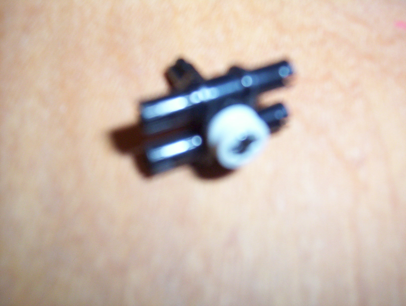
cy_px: 153
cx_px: 203
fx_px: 506
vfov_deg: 33.7
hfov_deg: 43.8
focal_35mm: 43
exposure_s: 1/60
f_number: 2.73
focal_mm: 5.77
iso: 140
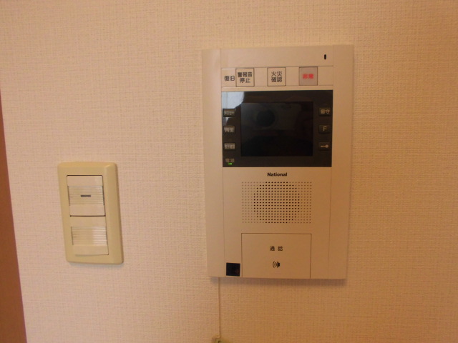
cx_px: 229
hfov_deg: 67.3
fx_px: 344
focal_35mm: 26
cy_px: 172
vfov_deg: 53.1
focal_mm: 4.6
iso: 100
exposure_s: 1/60
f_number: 3.5
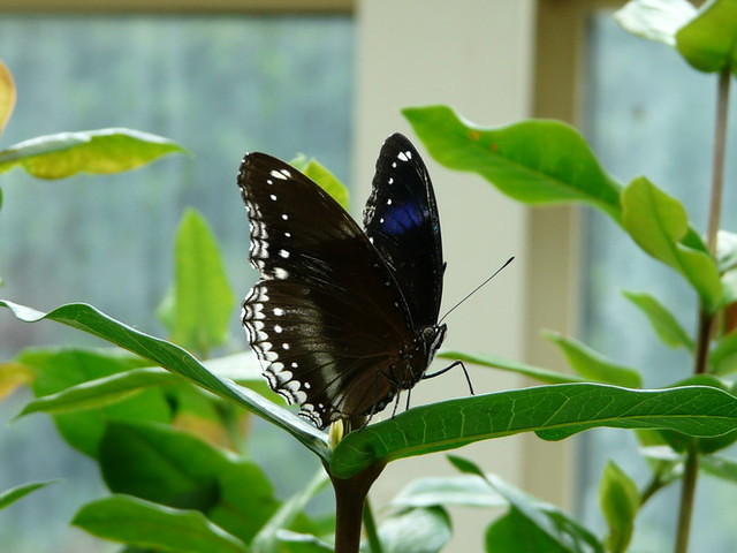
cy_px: 276
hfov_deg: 13.8
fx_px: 3045
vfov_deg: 10.4
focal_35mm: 143
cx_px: 368
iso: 100
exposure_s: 1/100
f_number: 3.6
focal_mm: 18.3
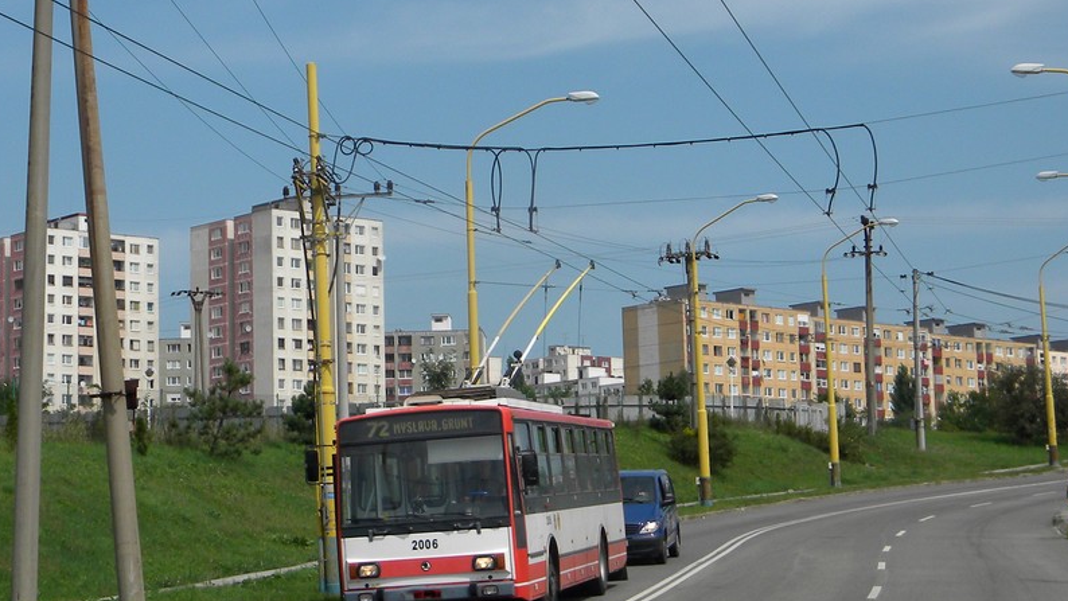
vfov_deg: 18.3
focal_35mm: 66
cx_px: 437
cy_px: 270
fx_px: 1869
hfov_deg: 31.8
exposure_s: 1/313
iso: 80
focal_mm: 8.6
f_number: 7.8
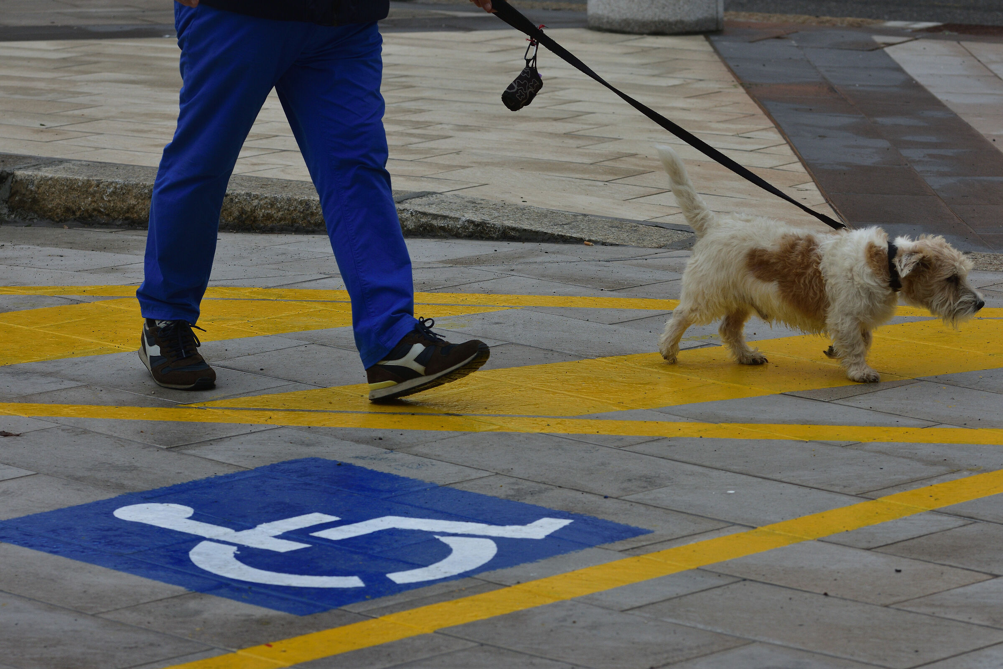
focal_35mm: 158
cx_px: 502
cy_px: 334
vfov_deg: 8.7
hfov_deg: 13.0
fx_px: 4388
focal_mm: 105
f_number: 6.3
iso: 400
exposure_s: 1/800
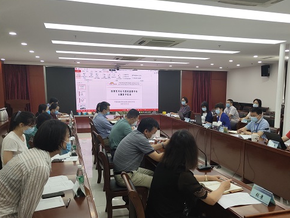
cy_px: 131
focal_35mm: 37
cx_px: 161
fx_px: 310
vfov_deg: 38.5
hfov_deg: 50.0
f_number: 1.8
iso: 51
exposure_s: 1/100
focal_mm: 4.35
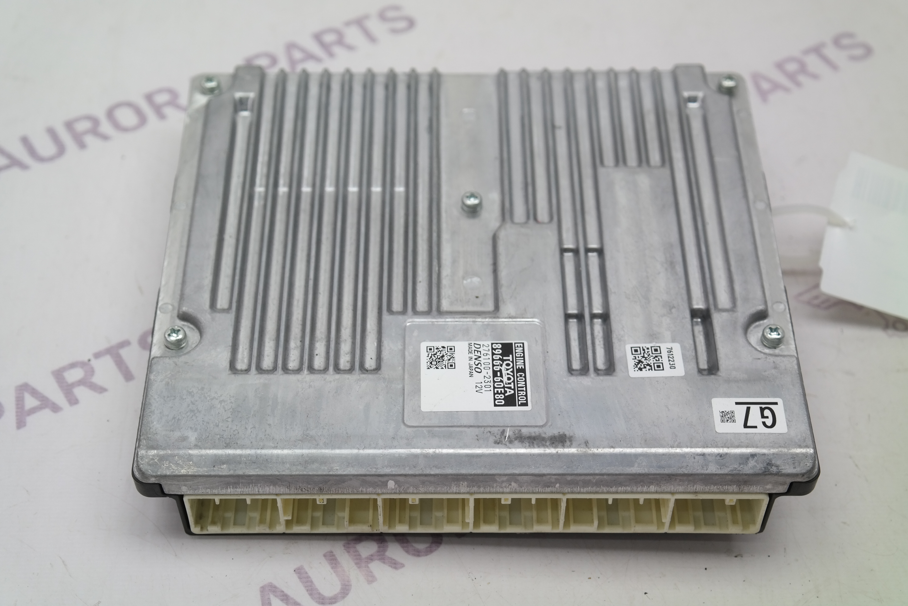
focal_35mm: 61
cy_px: 303
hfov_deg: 32.9
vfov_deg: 22.3
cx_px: 454
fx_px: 1538
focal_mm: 40
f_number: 5
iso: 200
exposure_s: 1/80
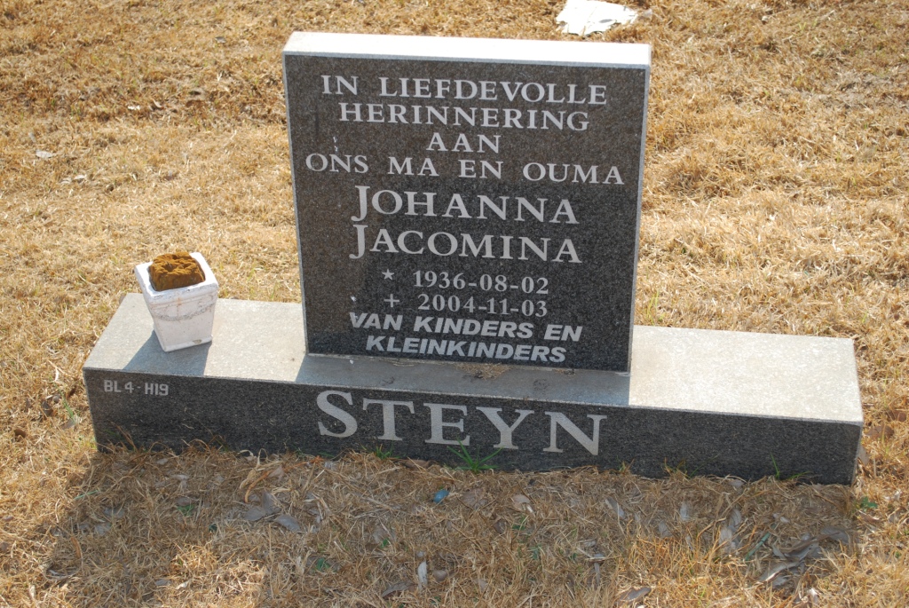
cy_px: 304
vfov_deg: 23.8
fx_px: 1441
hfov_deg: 35.0
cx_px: 454
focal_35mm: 57
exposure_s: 1/200
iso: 100
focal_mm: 38
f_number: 5.6
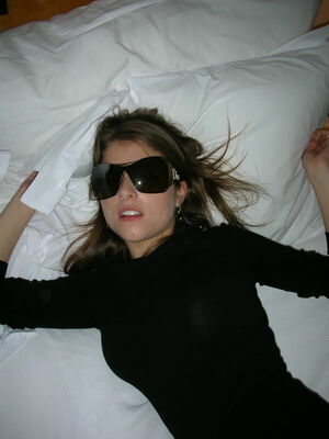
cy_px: 220
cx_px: 164
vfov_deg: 52.6
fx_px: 444
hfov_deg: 40.7
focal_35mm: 35
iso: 50
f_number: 3
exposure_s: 1/60.1
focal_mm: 5.8
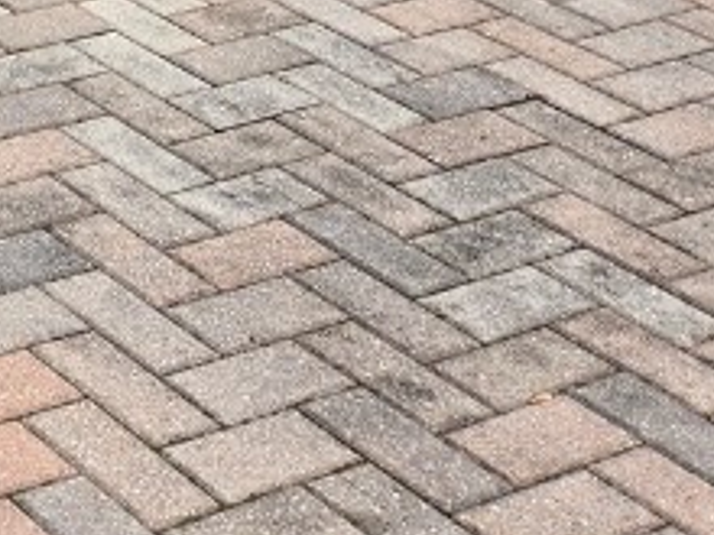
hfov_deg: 15.0
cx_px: -701
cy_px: -681
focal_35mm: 107
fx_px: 2207
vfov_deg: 11.7
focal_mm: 5.4
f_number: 1.8
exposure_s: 1/1904
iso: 25
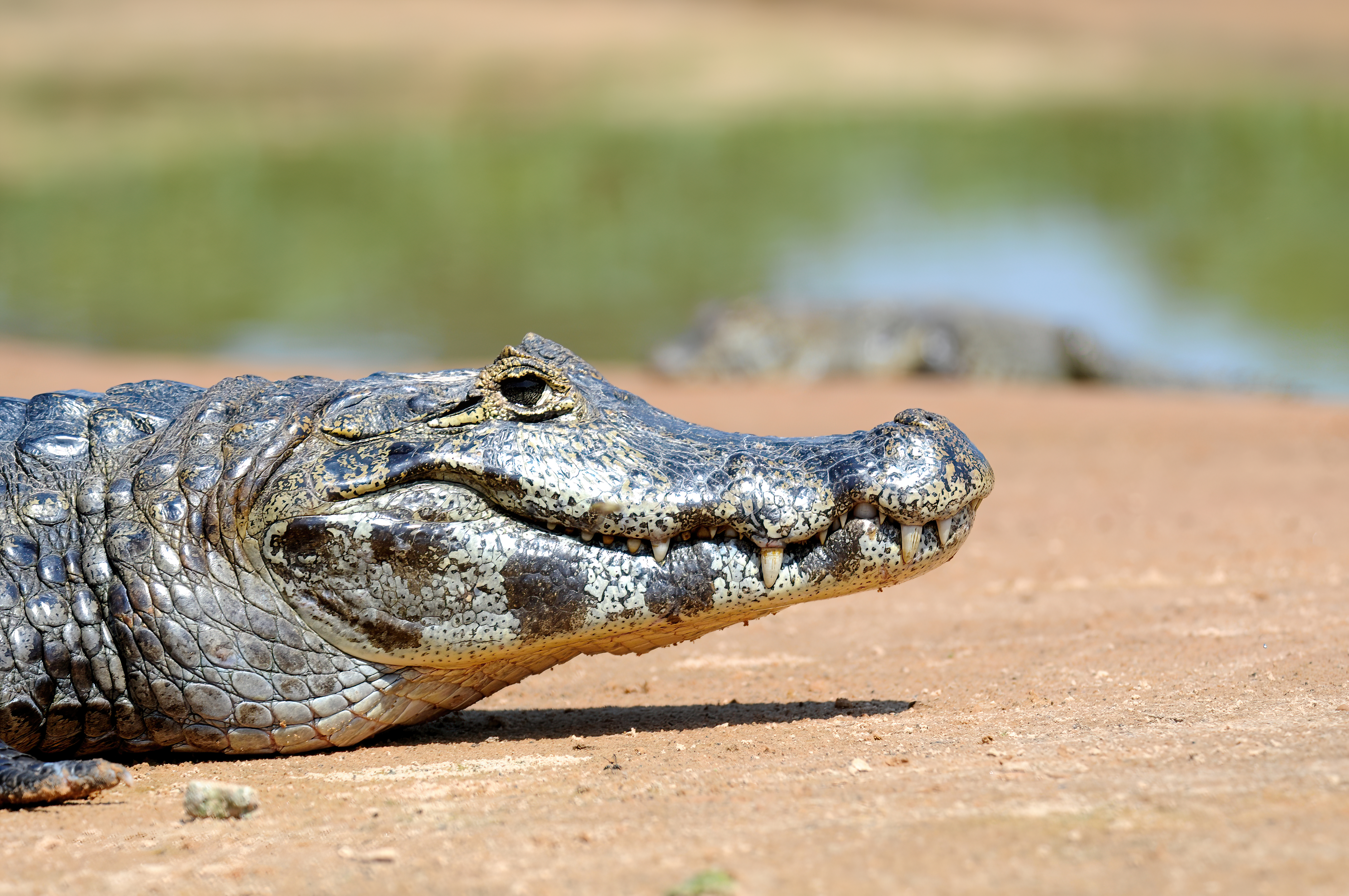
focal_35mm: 270
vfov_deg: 5.1
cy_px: 448
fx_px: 10105
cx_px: 674
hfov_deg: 7.6
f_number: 5.6
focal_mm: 180
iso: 200
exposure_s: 1/640
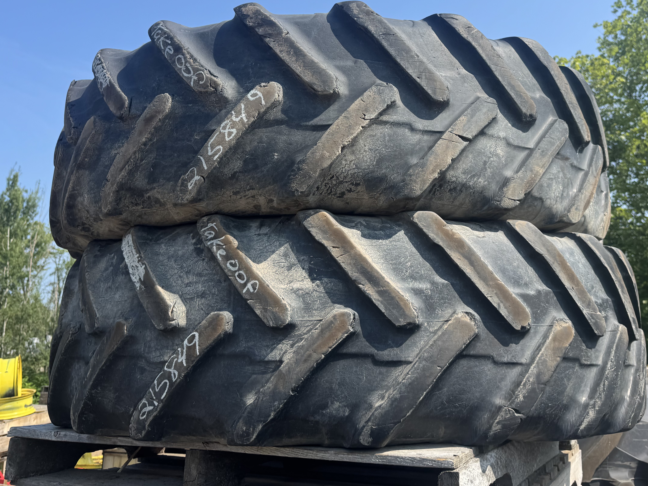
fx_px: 599
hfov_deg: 56.6
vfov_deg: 43.6
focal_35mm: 32
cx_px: 367
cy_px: 167
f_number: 1.78
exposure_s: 1/2604
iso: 80
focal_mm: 6.76
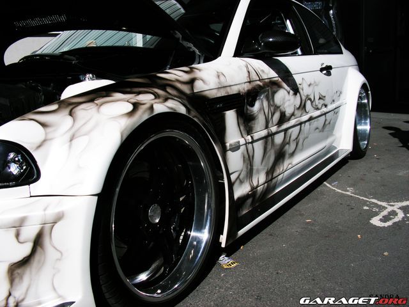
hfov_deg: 51.4
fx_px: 425
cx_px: 204
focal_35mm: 36
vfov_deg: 39.7
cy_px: 154
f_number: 4.8
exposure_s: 1/800
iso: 50
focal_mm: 6
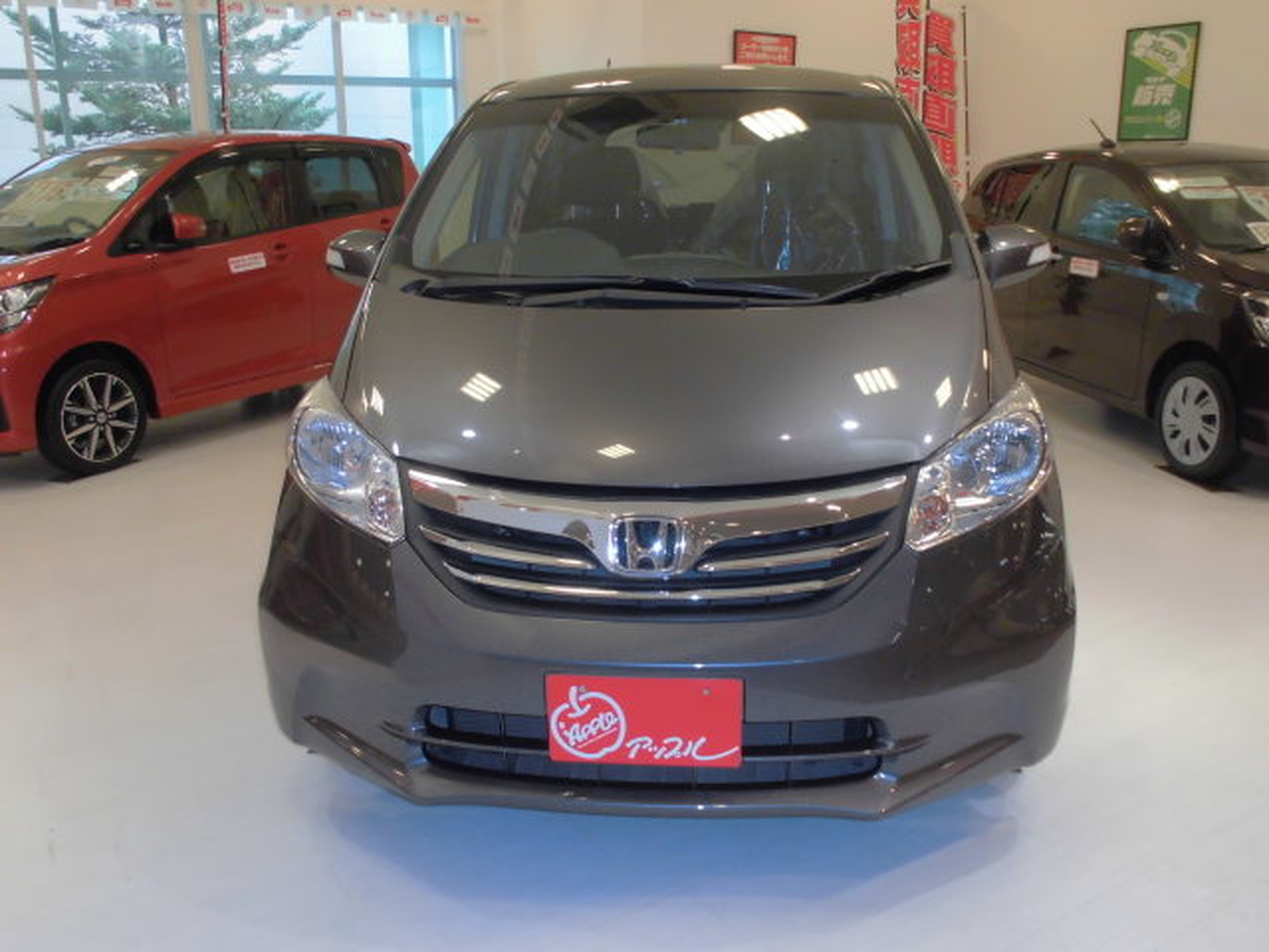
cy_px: 476
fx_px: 1063
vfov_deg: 48.2
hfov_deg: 61.7
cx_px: 634
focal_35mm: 29
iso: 200
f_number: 3.7
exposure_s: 1/60
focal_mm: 5.3
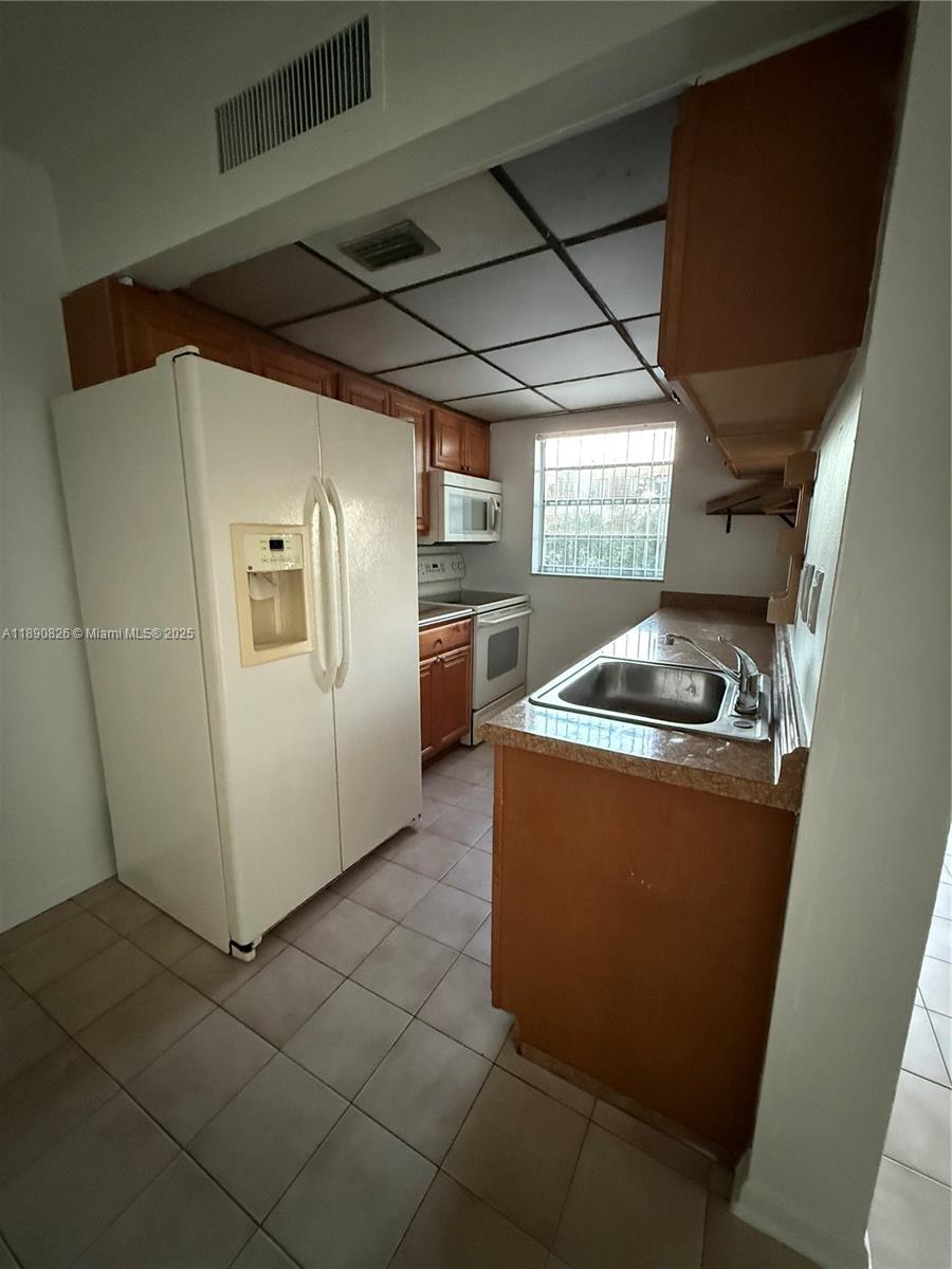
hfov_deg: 85.7
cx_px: 476
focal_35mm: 14
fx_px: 513
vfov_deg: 102.1
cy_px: 634
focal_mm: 2.22
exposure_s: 1/60
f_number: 2.2
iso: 1250
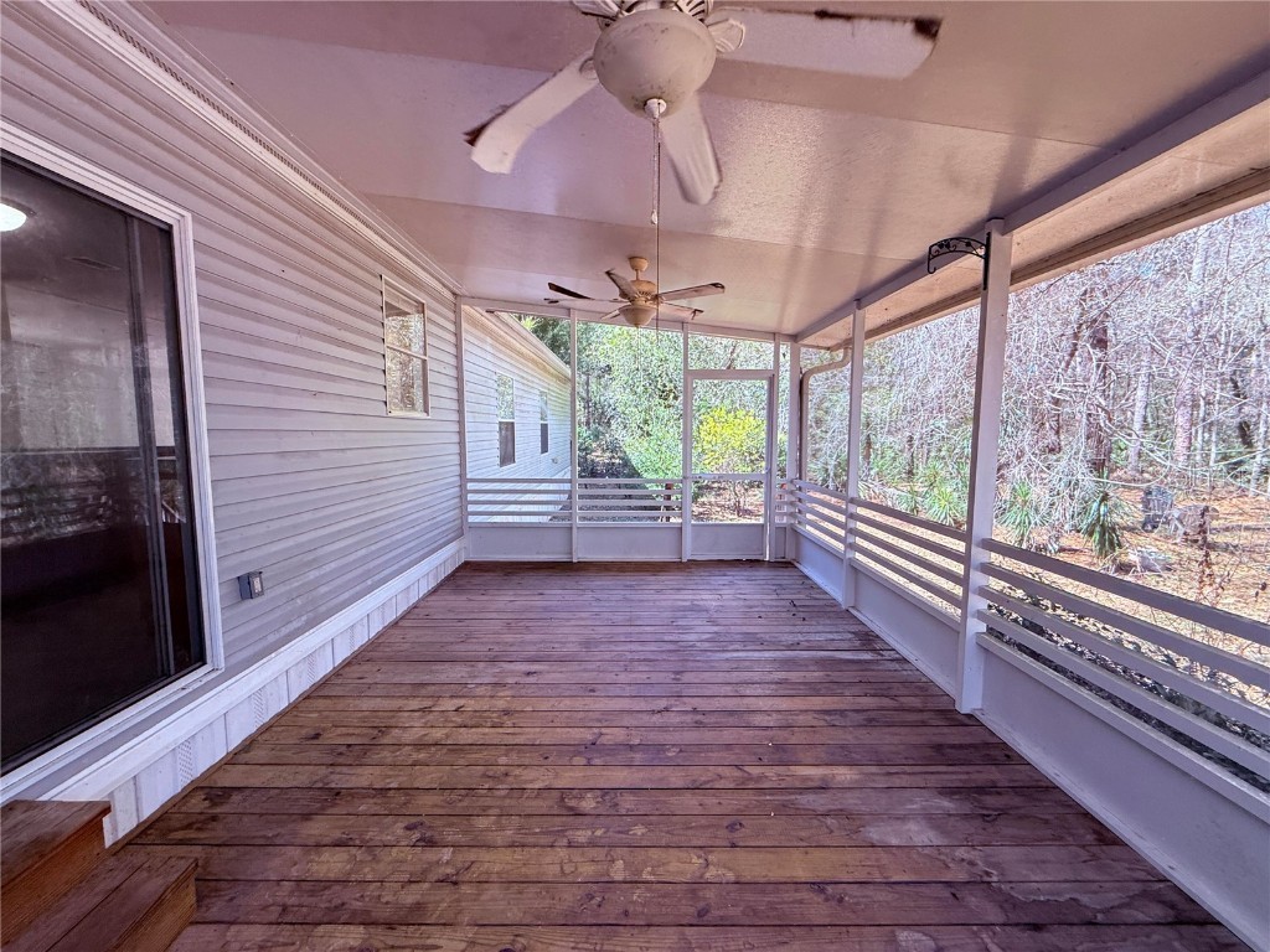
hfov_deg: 102.1
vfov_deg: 85.7
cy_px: 476
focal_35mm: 14
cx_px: 635
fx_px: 514
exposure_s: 1/99
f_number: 2.2
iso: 100
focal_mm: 2.22
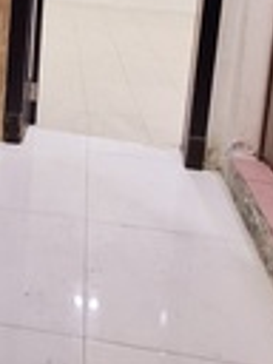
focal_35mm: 57
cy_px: -33
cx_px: 4
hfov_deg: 24.6
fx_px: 599
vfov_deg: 30.4
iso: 100
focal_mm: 1.64
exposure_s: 1/40
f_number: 2.2
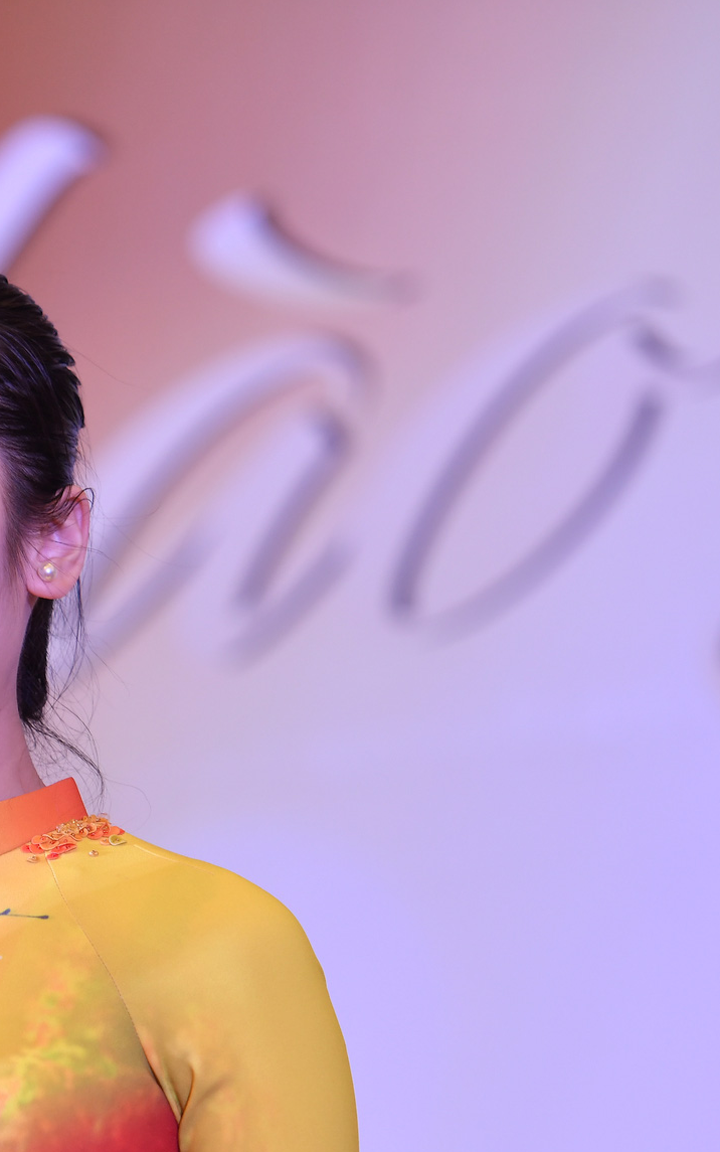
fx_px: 10011
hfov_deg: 4.1
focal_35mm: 319
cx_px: -110
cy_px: 841
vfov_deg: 6.6
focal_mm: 140
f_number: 3.2
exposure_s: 1/125
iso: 250
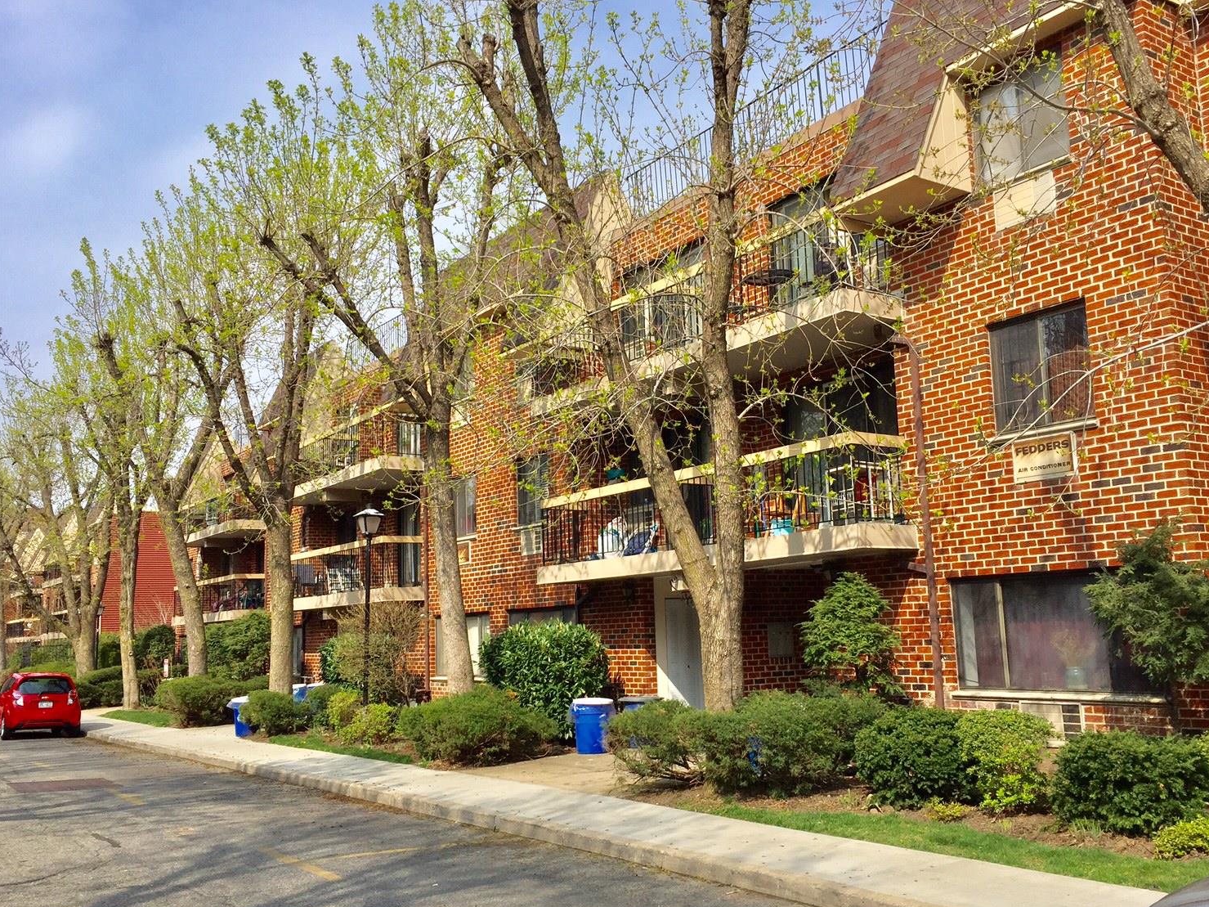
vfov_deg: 44.1
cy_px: 487
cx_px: 611
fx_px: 1118
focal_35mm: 32
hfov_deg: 56.8
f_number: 2.2
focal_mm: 4.15
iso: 32
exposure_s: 1/1980
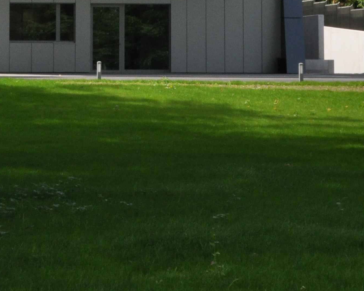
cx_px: 84
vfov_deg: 8.9
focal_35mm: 171
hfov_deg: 11.3
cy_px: -77
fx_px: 1842
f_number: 22
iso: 800
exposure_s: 1/100
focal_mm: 38
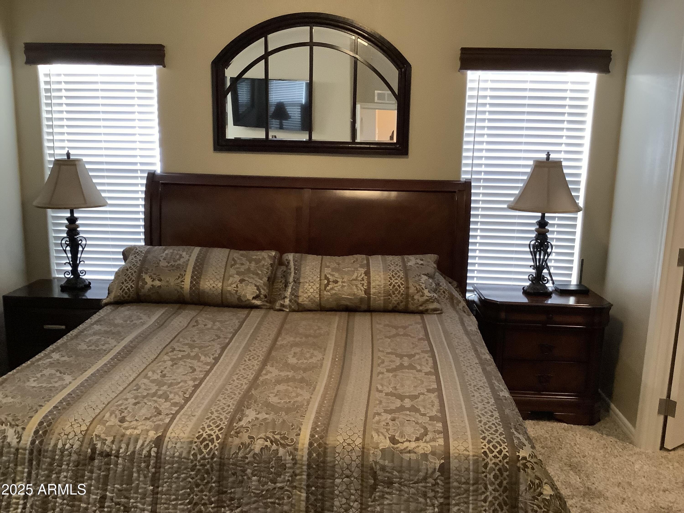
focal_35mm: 31
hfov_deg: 58.4
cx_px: 342
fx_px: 613
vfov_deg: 45.4
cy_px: 256
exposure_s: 1/30
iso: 500
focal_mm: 3.3
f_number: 2.4
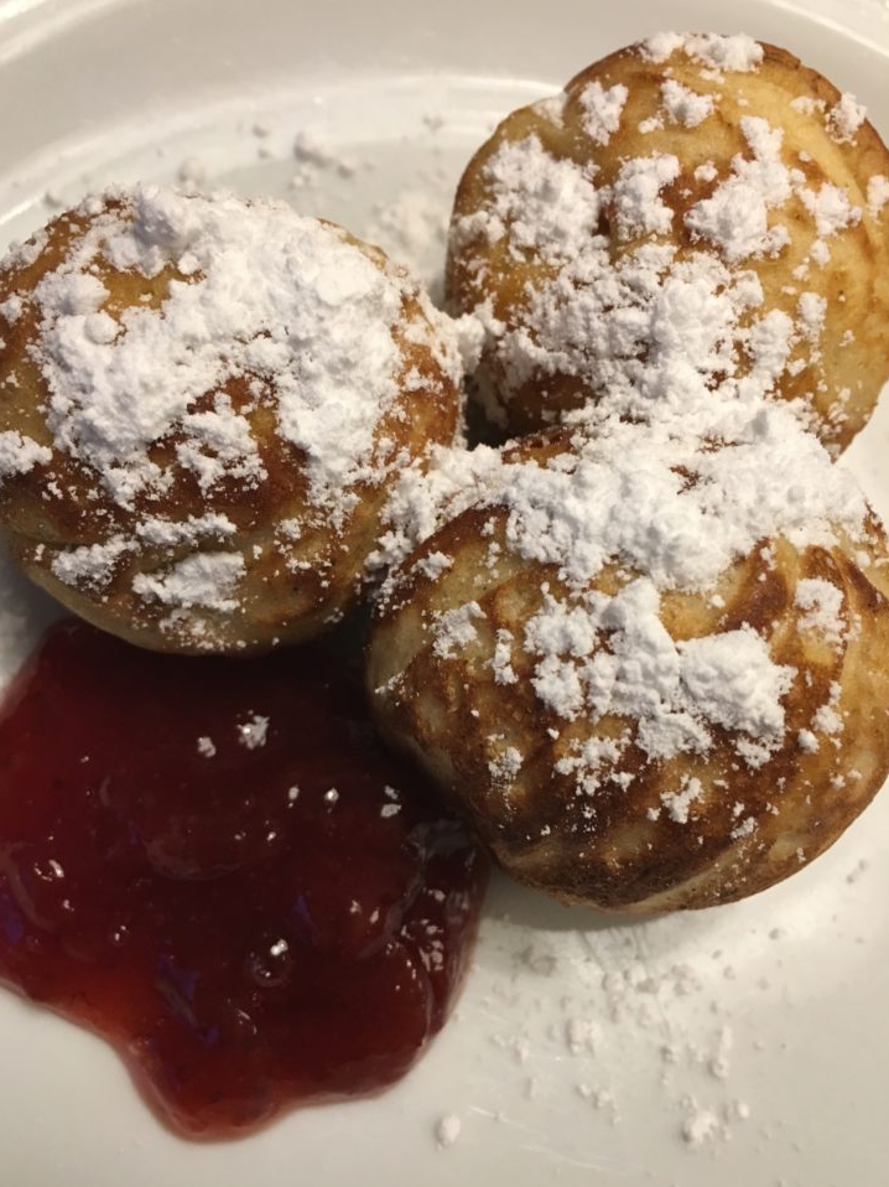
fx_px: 1062
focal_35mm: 31
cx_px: 421
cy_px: 628
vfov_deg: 58.3
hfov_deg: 45.4
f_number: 2.2
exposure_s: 1/33
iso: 125
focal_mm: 4.15
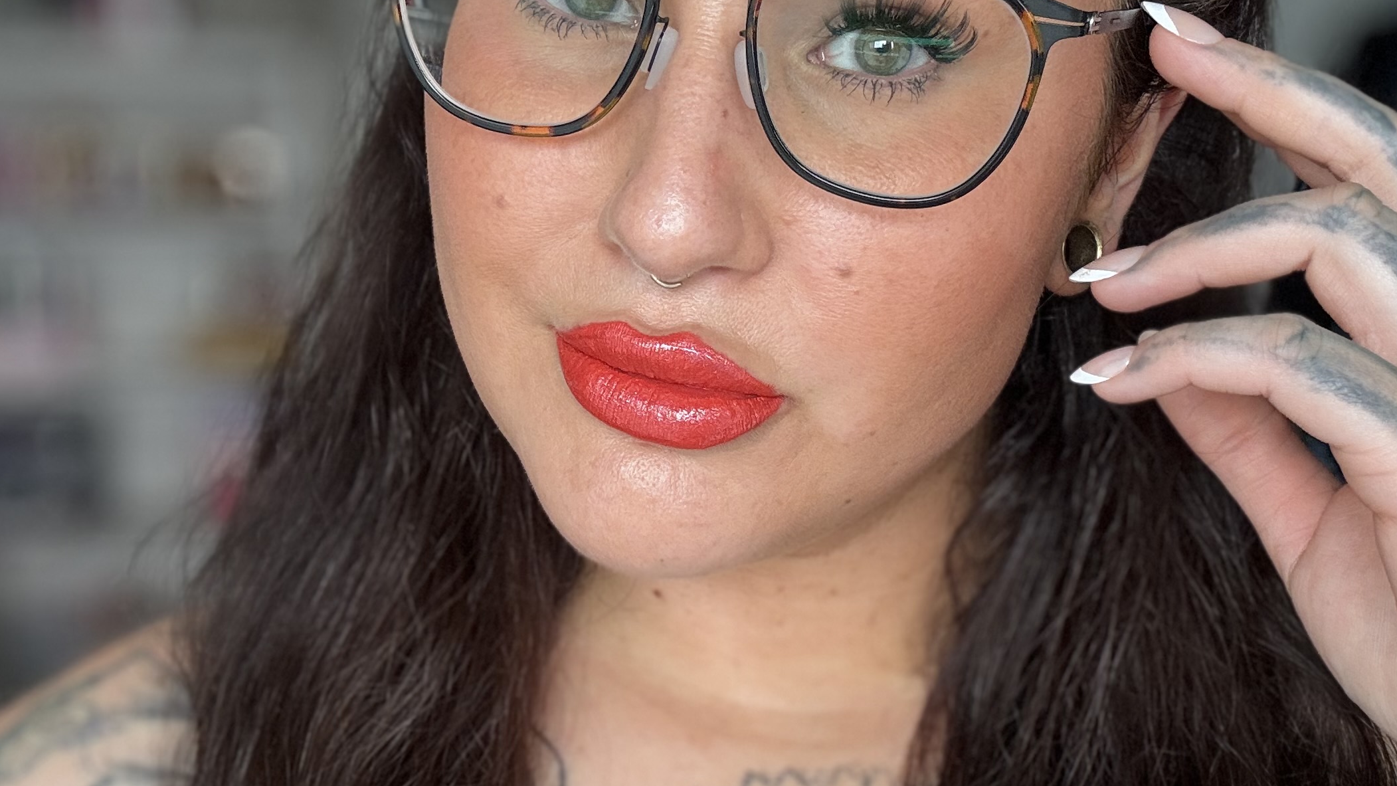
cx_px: 763
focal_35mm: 48
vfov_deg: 24.9
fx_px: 1778
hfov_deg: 42.8
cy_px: 415
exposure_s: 1/121
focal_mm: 2.69
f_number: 1.9
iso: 64
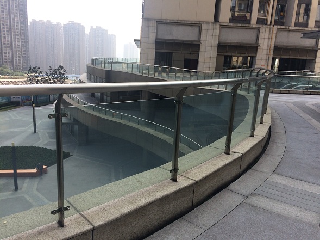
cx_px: 160
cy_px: 120
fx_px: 268
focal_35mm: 29
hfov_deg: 61.7
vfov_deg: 48.2
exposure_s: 1/855
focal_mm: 4.15
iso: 32
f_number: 2.2
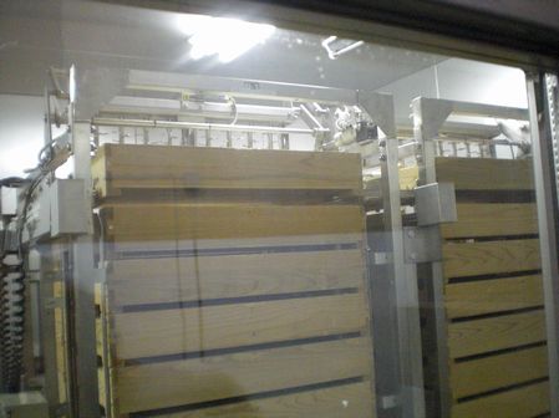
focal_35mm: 38
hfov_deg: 49.0
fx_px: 613
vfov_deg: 37.7
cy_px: 209
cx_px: 280
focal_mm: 6.3
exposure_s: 1/40
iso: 800
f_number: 3.1
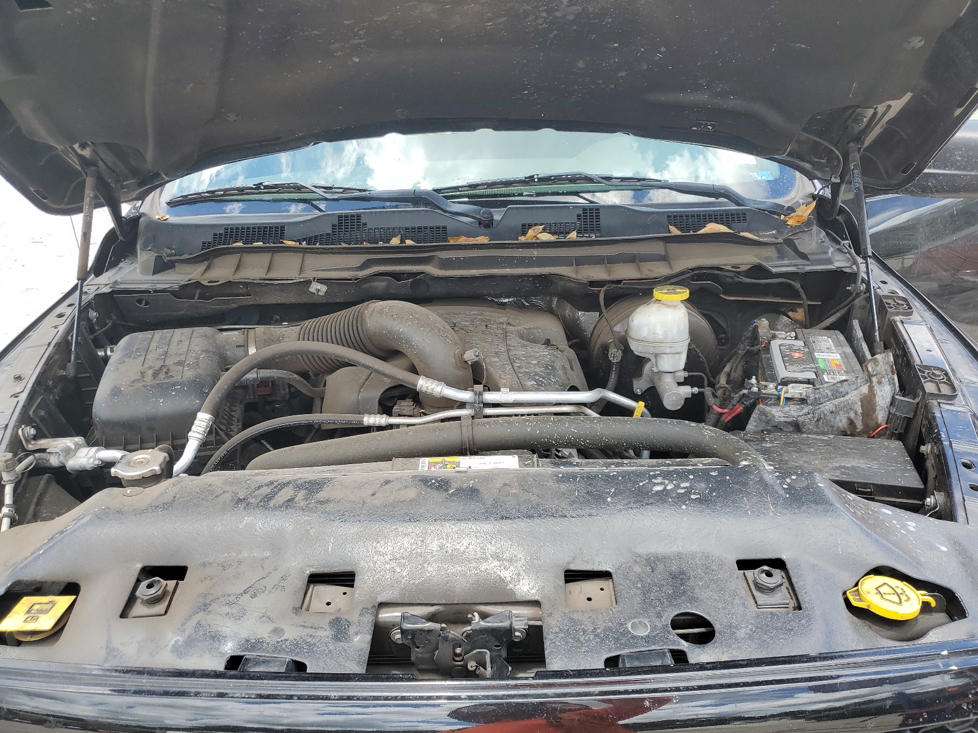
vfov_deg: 53.1
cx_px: 489
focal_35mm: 26
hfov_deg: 67.3
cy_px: 366
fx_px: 735
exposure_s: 1/625
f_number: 1.5
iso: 50
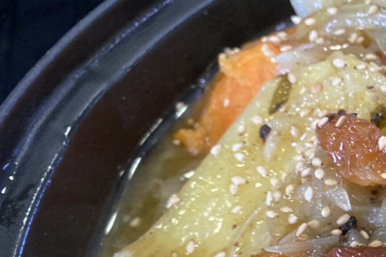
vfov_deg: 16.2
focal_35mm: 80
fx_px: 858
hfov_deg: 21.5
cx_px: 568
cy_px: 336
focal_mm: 4.25
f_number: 1.8
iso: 125
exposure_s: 1/100
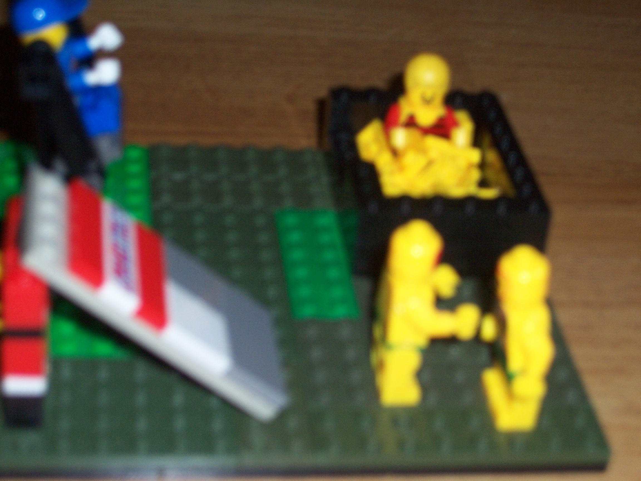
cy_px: 240
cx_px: 320
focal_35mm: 82
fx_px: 1518
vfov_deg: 18.0
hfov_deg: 23.8
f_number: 4.1
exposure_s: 1/90
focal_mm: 13.5
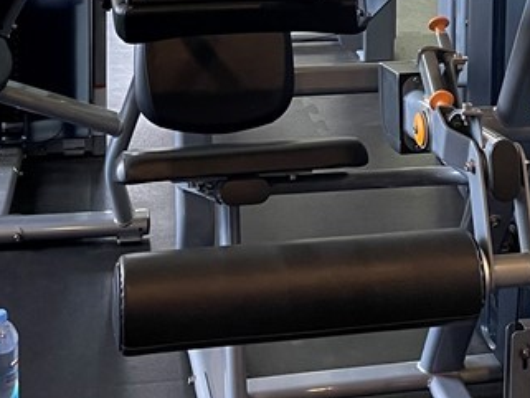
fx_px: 1271
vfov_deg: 16.4
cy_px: -182
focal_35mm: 83
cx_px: 338
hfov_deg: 23.5
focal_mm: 4.2
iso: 125
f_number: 1.6
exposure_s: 1/80
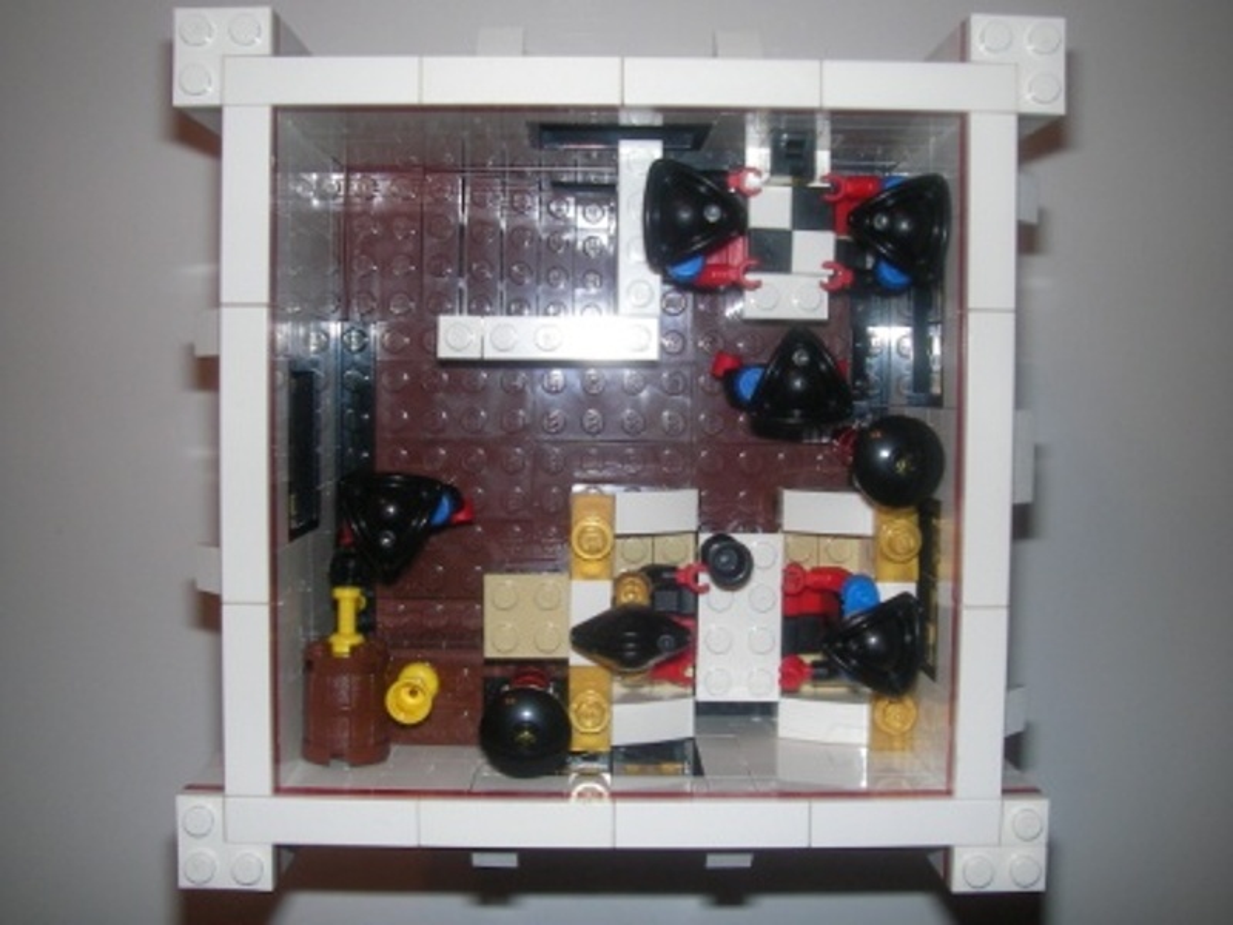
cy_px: 462
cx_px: 616
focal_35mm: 38
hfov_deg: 49.0
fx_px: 1354
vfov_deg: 37.7
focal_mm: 6.3
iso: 100
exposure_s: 1/30
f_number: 3.3
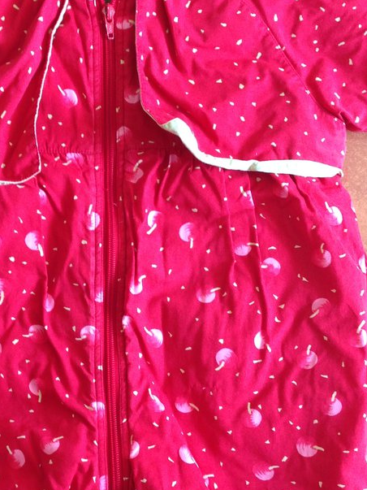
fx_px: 1032
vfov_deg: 26.7
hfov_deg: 20.0
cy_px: 262
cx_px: 93
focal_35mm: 73
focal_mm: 4.12
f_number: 2.4
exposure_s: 1/20
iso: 64
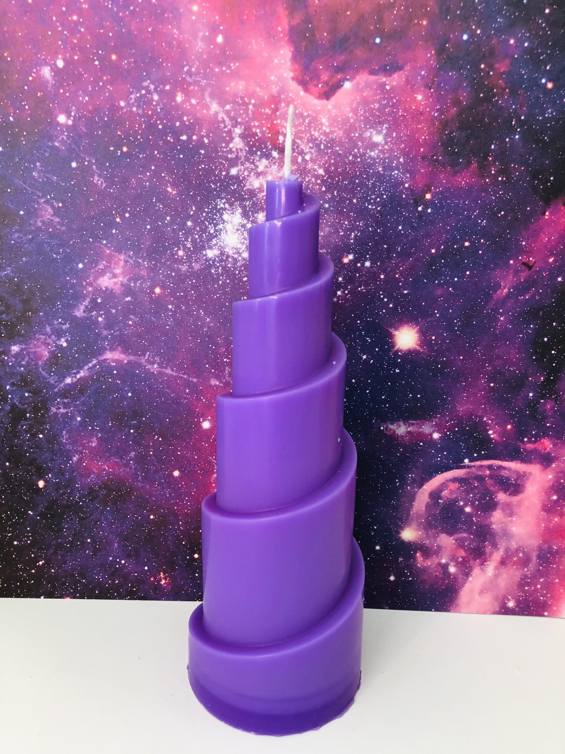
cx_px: 282
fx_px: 609
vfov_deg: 63.4
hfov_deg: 49.7
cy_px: 377
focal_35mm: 28
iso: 40
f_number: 1.8
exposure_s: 1/33
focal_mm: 3.99
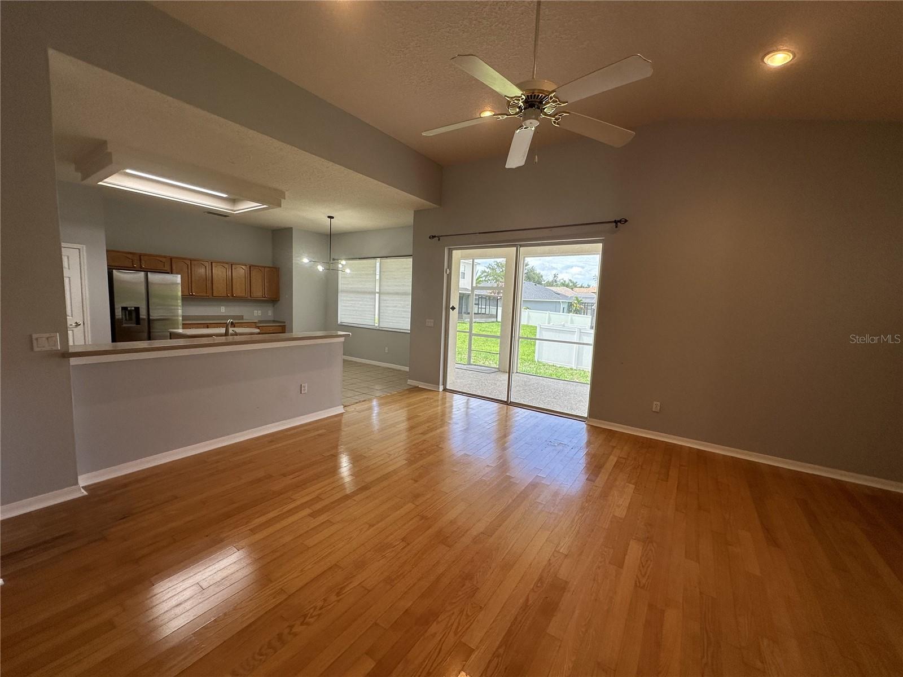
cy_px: 338
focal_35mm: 14
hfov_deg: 102.1
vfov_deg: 85.7
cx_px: 452
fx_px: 365
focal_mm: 2.22
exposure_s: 1/120
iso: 50
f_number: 2.2
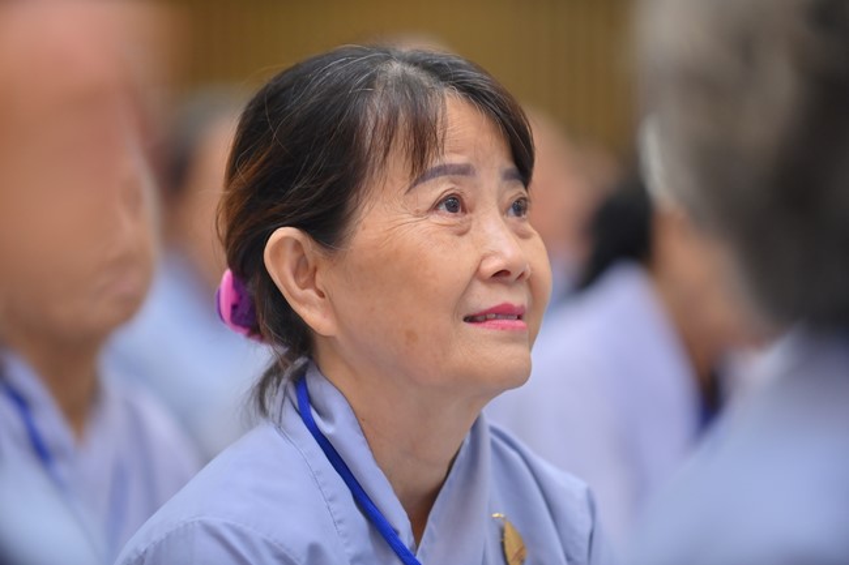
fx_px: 4715
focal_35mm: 200
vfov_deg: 6.9
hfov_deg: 10.3
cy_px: 282
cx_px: 424
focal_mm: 200
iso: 800
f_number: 2.8
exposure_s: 1/125
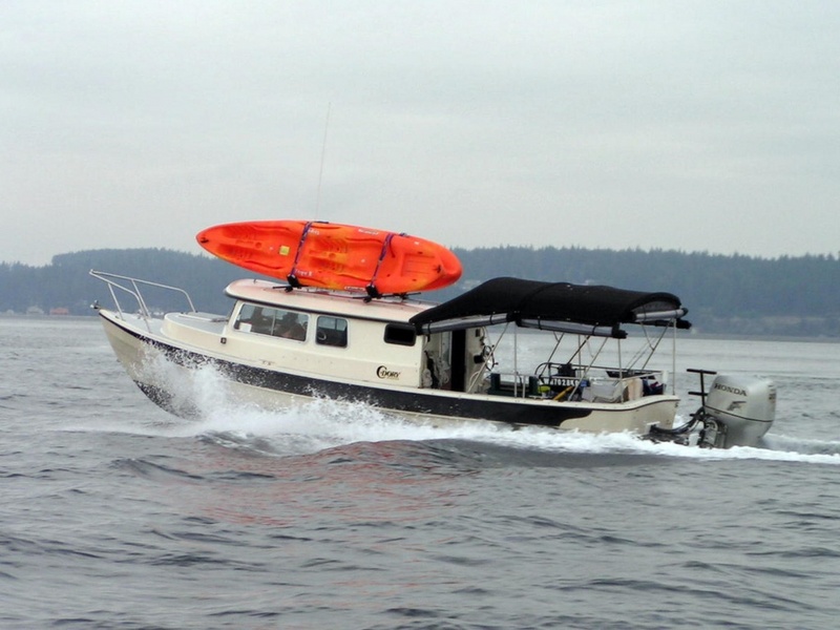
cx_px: 420
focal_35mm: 125
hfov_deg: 15.8
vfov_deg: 11.9
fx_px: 3033
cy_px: 315
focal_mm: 19.1
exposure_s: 1/320
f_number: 3.5
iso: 50
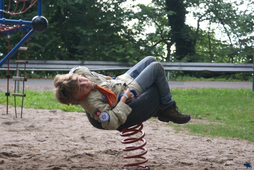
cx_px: 127
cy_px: 85
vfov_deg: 13.1
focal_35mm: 105
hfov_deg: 19.4
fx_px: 742
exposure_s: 1/100
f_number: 5.6
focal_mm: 70
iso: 800
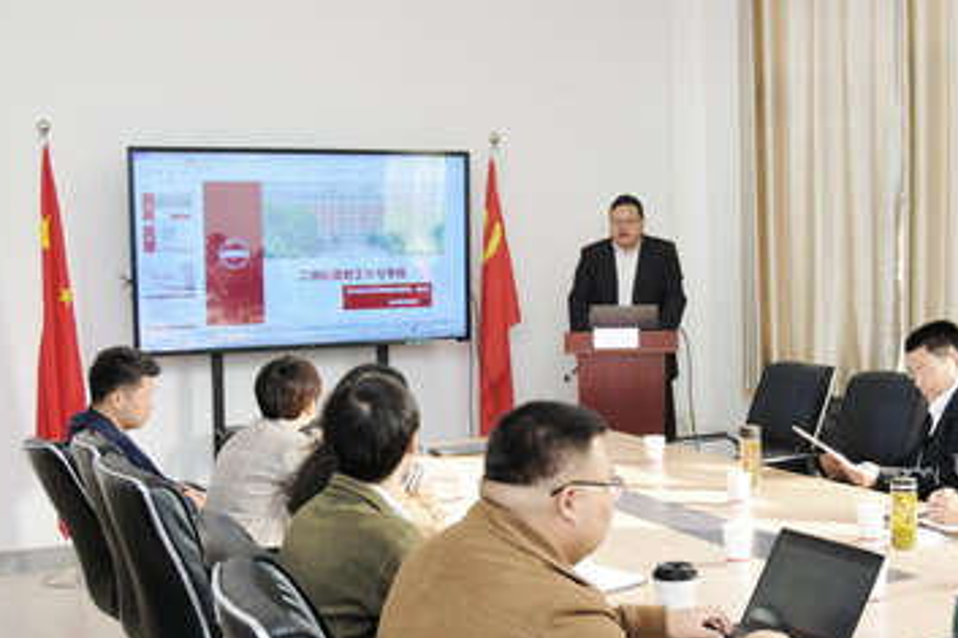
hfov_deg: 38.4
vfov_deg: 26.4
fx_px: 1356
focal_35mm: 51
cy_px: 367
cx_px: 651
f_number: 4
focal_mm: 20
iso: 200
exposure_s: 1/50
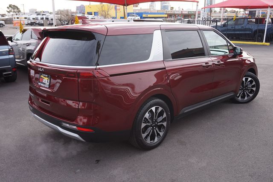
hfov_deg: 57.2
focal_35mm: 33
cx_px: 136
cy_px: 91
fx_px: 250
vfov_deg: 39.9
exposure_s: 1/80
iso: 100
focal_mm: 22
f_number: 6.3
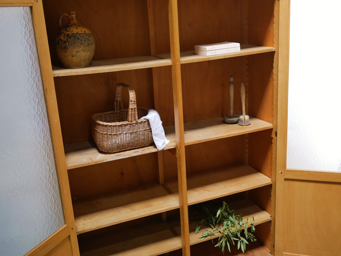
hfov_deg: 46.8
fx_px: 394
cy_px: 128
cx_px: 170
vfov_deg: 36.0
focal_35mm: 40
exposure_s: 1/60
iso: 250
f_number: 1.7
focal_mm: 20
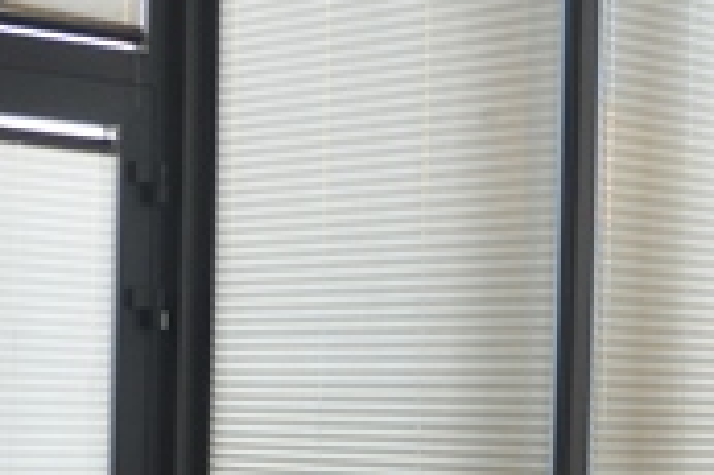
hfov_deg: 16.3
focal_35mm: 122
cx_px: -74
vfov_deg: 11.0
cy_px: 543
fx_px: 2417
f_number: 3.5
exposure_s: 1/80
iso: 800
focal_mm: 22
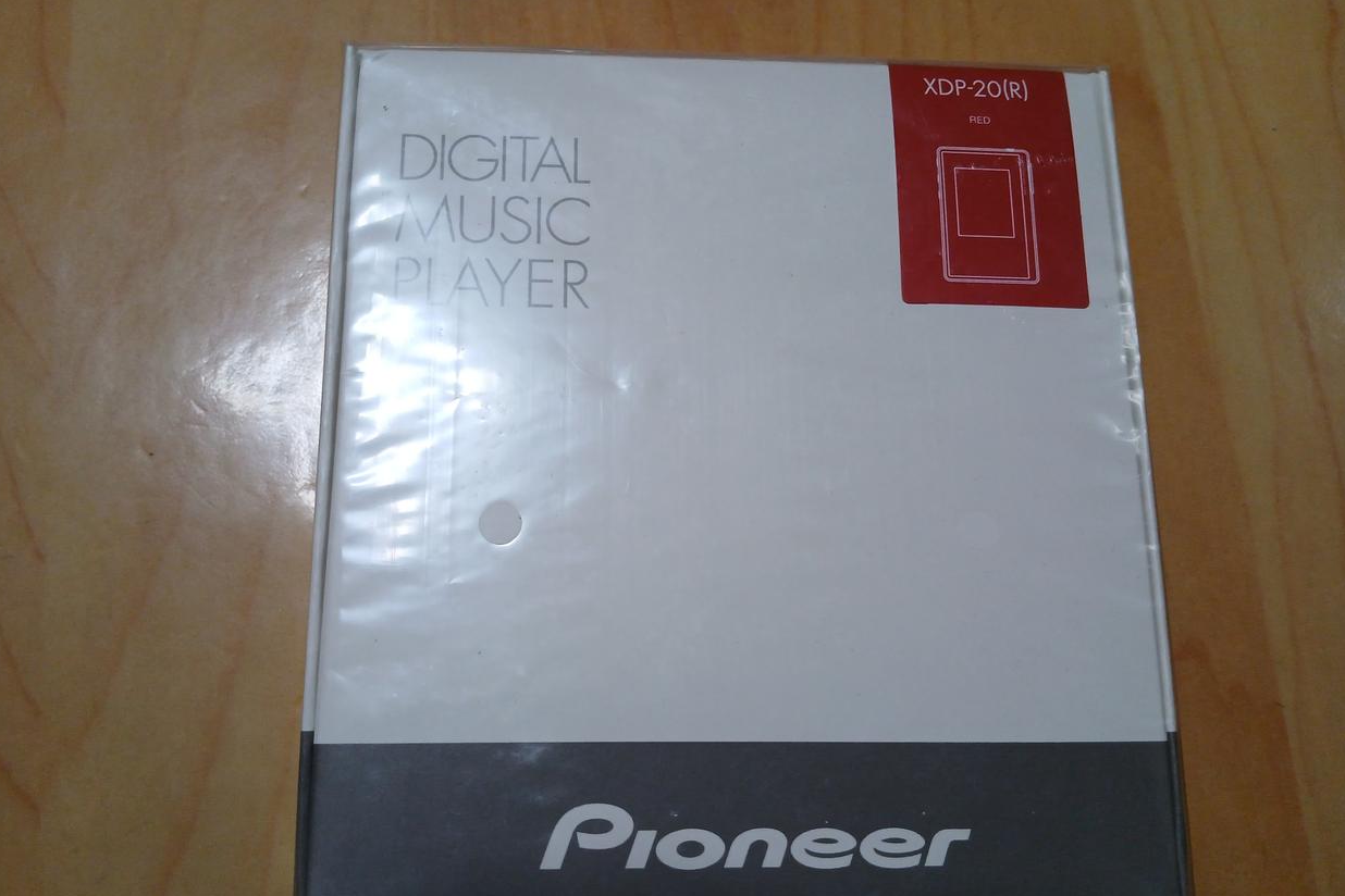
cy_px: 483
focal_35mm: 28
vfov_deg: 46.4
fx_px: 1046
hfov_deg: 65.5
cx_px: 652
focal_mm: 3.98
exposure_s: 1/60.2
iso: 160
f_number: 1.8
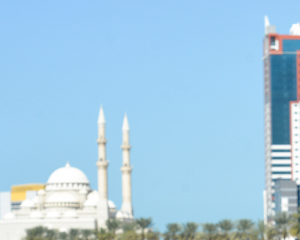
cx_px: 397
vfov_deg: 8.5
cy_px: 310
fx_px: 1598
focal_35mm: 180
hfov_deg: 10.5
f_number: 8
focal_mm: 50
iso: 100
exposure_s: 1/320
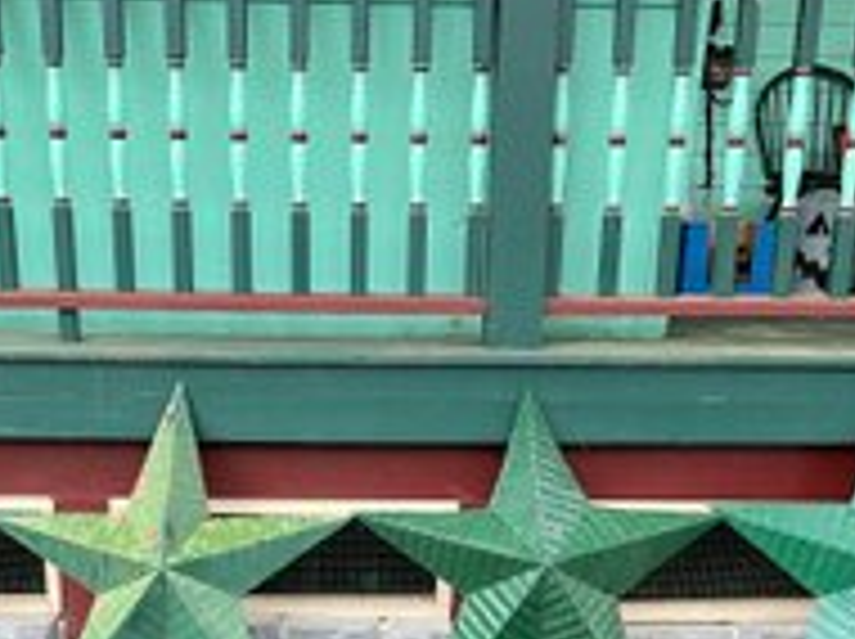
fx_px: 1159
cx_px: 353
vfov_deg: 29.9
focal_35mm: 47
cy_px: 538
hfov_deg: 40.3
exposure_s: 1/83
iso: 125
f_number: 1.5
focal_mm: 5.7
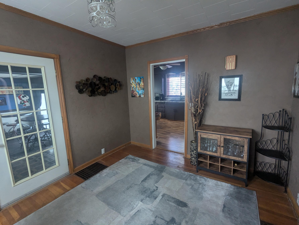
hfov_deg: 94.4
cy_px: 112
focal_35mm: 16
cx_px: 150
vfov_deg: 78.2
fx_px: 138
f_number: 2.2
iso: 227
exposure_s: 1/36.9
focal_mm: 2.35
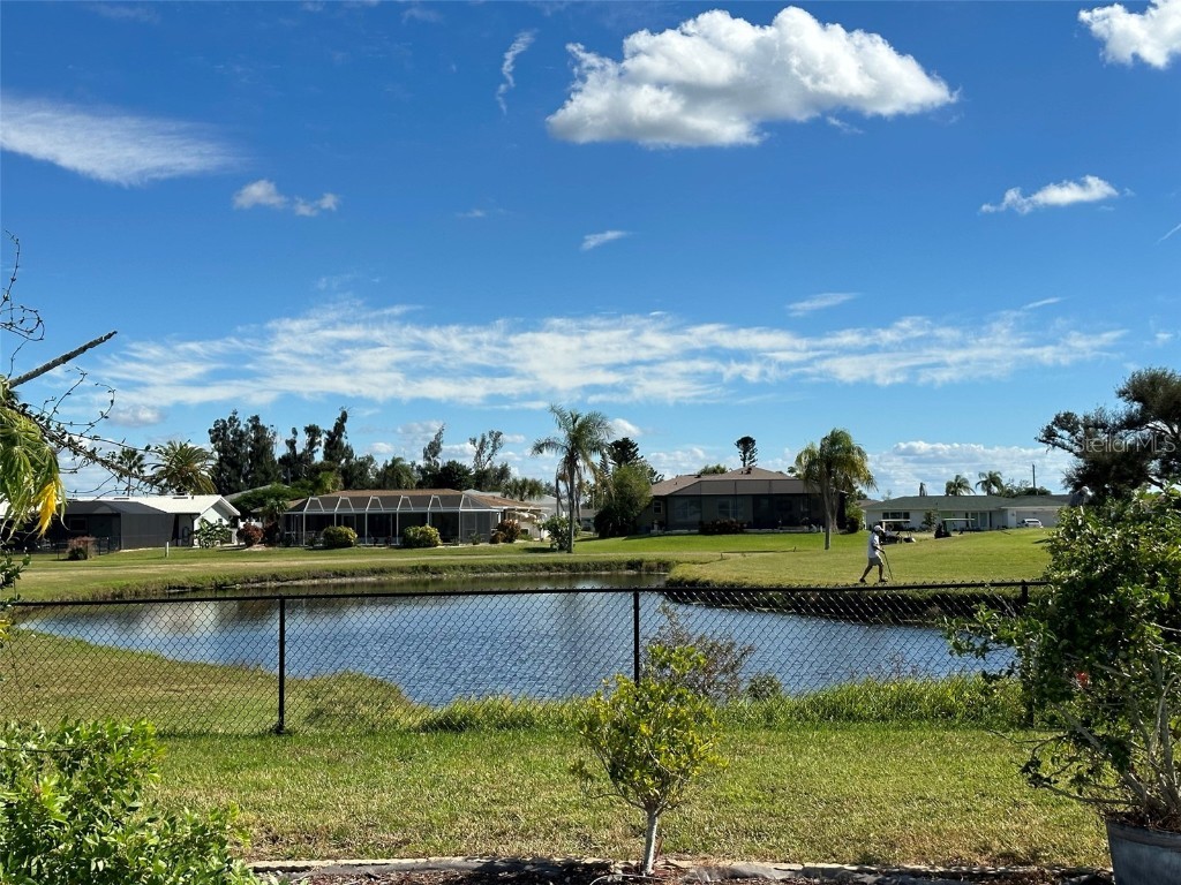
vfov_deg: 30.3
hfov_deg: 39.7
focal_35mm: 48
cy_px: 442
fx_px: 1638
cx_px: 590
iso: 64
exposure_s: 1/7092
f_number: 1.78
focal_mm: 6.86
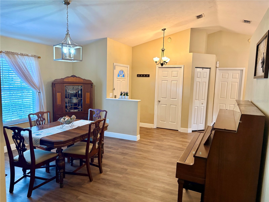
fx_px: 202
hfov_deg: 67.3
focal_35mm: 26
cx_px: 134
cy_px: 101
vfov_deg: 53.1
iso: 250
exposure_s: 1/60
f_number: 1.6
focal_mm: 5.96
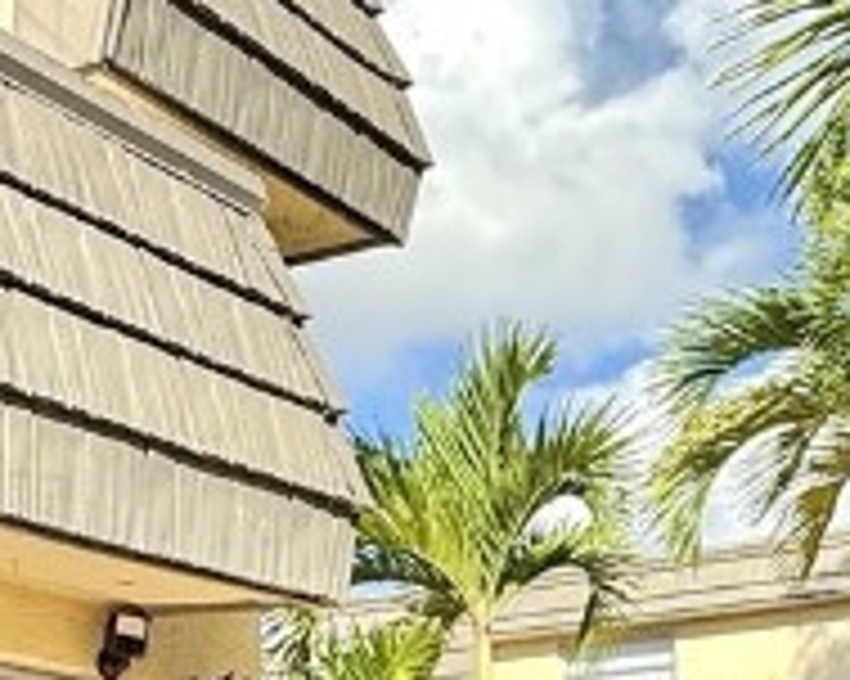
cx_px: 702
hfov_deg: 25.2
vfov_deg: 19.1
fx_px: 1861
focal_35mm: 74
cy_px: 892
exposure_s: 1/2611
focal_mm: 2.22
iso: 50
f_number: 2.2
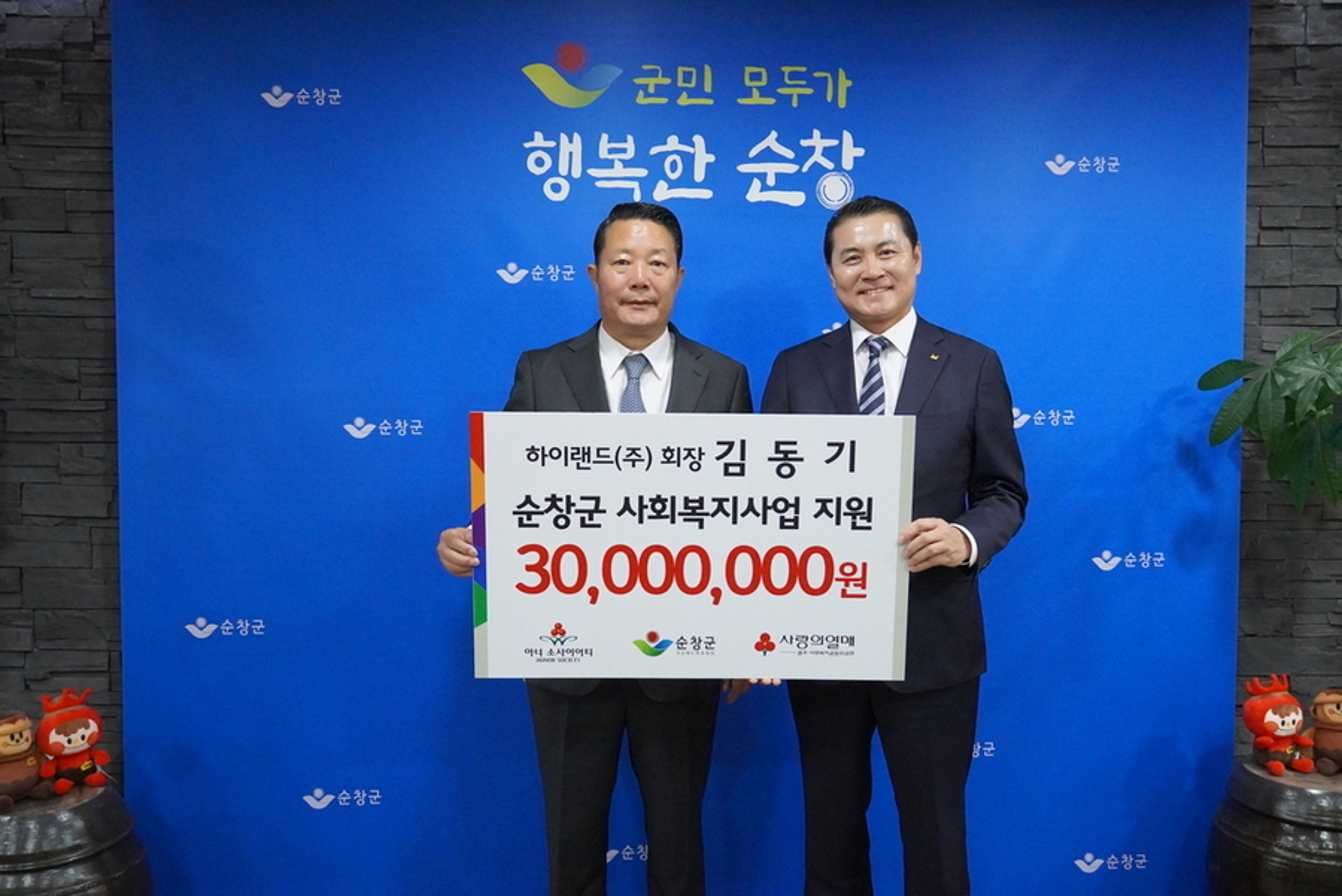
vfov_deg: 38.4
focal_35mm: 34
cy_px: 448
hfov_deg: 55.1
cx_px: 671
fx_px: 1287
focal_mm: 23
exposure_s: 1/160
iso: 5000
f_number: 4
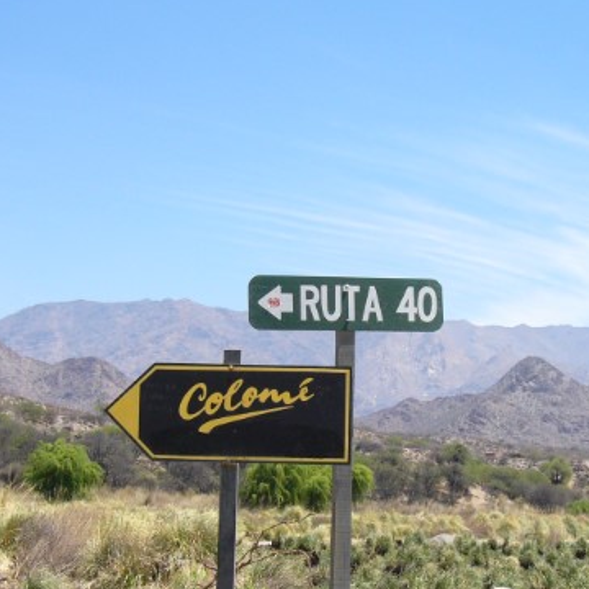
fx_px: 1502
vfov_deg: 22.2
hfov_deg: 22.2
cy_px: 359
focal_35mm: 78
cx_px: 317
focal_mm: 8.8
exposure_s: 1/250
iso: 200
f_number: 9.7
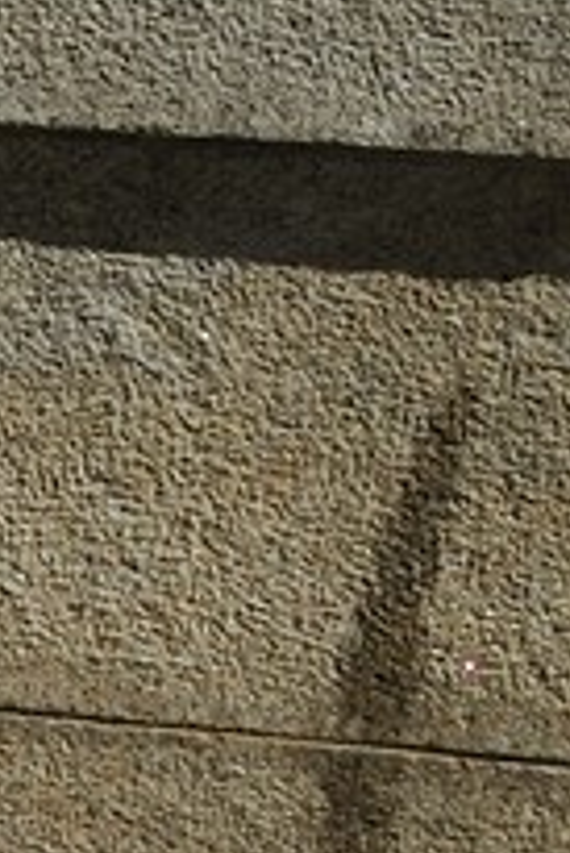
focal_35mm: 203
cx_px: -2022
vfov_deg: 9.3
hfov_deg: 5.5
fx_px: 4813
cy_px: -1007
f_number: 13
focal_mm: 26
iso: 200
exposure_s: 1/250
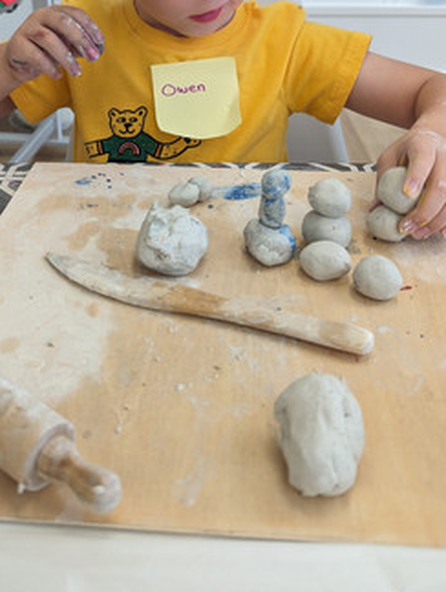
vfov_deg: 48.2
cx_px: 179
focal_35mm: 37
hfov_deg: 38.6
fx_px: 634
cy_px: 150
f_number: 1.85
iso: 66
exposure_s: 1/120
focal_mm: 6.81
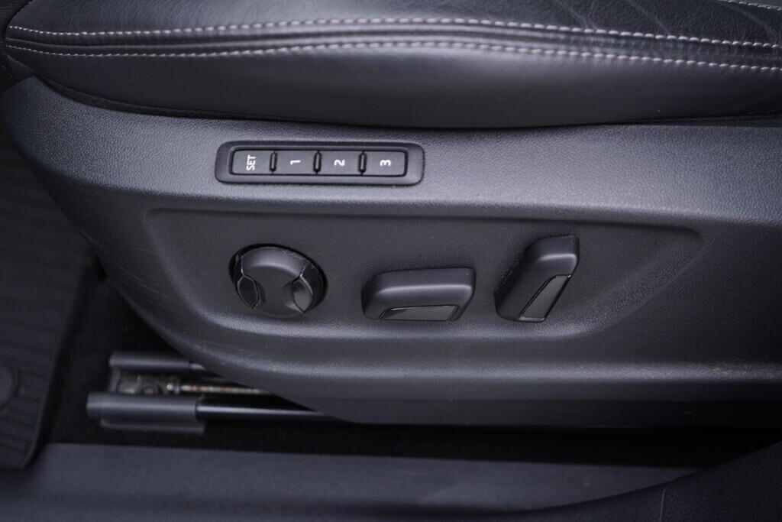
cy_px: 261
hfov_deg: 53.1
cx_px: 391
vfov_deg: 36.9
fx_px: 782
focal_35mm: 36
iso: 200
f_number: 2.8
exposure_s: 1/40
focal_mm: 24
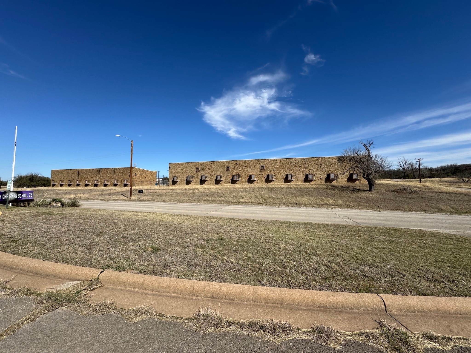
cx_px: 236
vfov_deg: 85.7
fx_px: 190
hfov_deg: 102.1
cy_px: 176
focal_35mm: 14
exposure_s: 1/2985
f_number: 2.2
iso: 50
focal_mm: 2.22
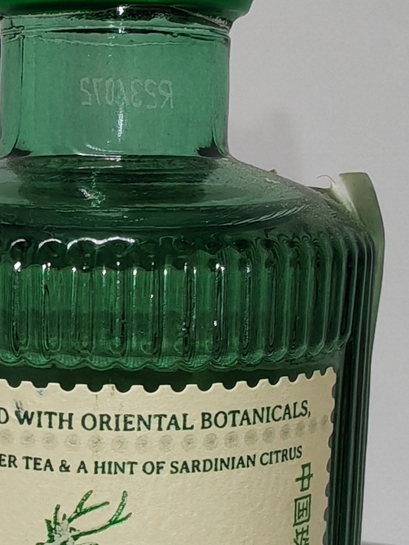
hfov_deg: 17.7
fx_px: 1292
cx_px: 40
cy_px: 370
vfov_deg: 23.7
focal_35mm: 82
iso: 50
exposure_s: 1/100
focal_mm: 1.96
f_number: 2.2
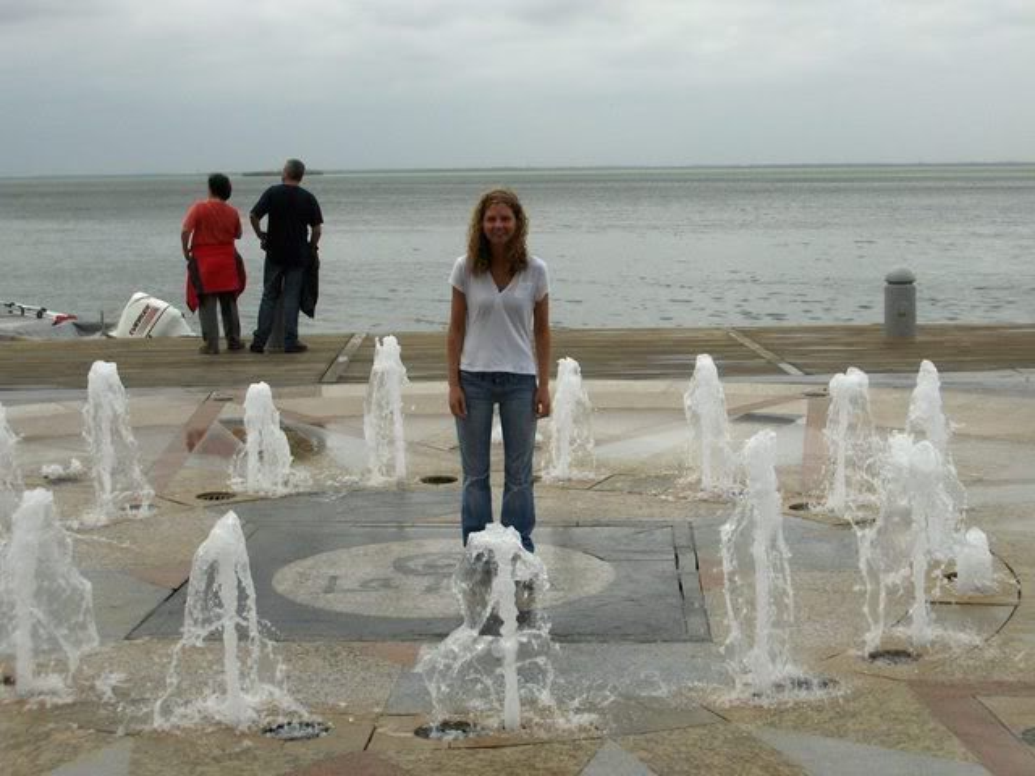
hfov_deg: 31.2
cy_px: 388
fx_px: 1854
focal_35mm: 62
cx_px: 518
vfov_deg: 23.7
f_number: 3.5
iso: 100
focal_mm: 10.19
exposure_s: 1/299
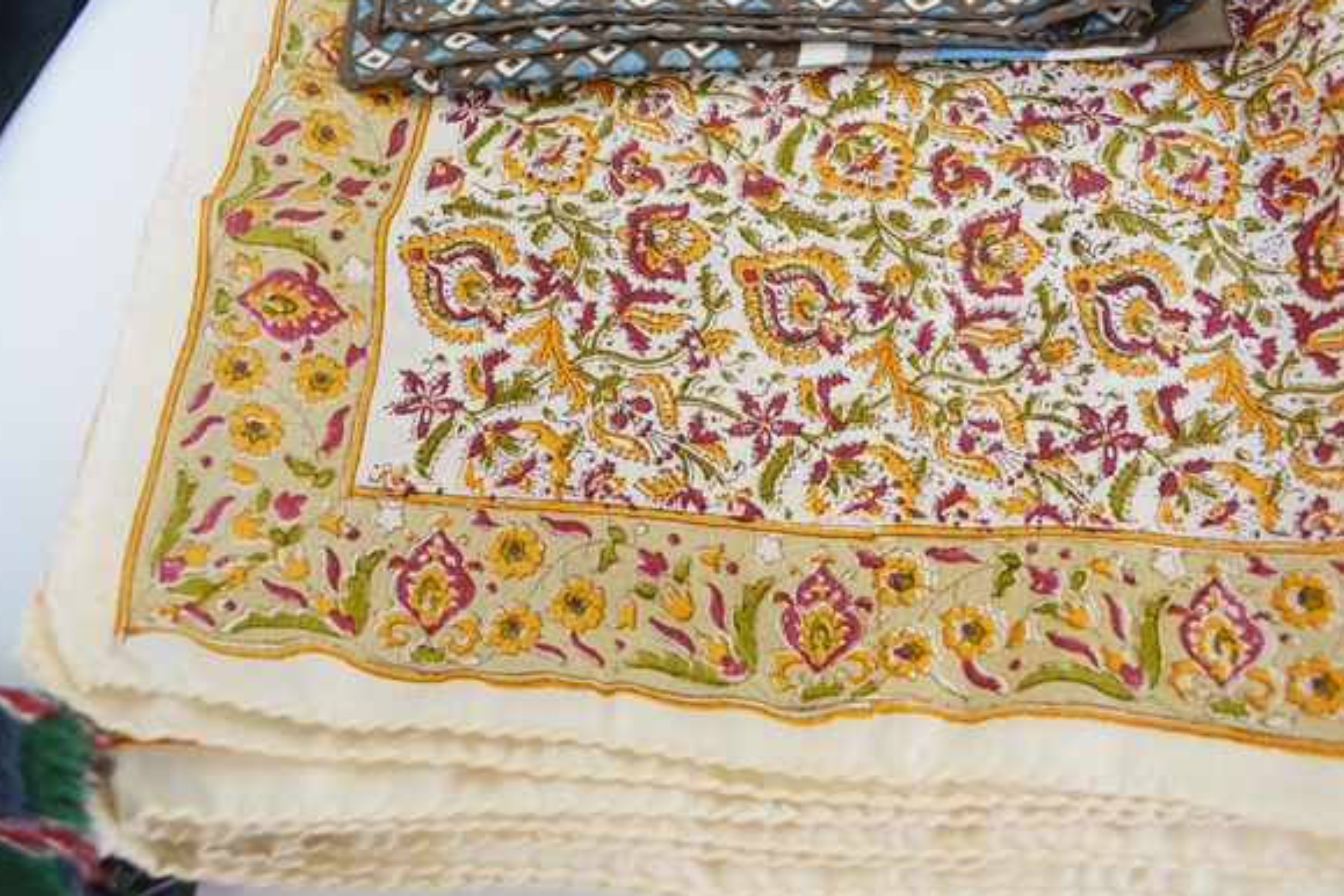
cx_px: 680
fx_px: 1045
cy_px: 441
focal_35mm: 28
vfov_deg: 46.4
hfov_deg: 65.5
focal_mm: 18
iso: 250
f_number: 5.6
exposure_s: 1/125
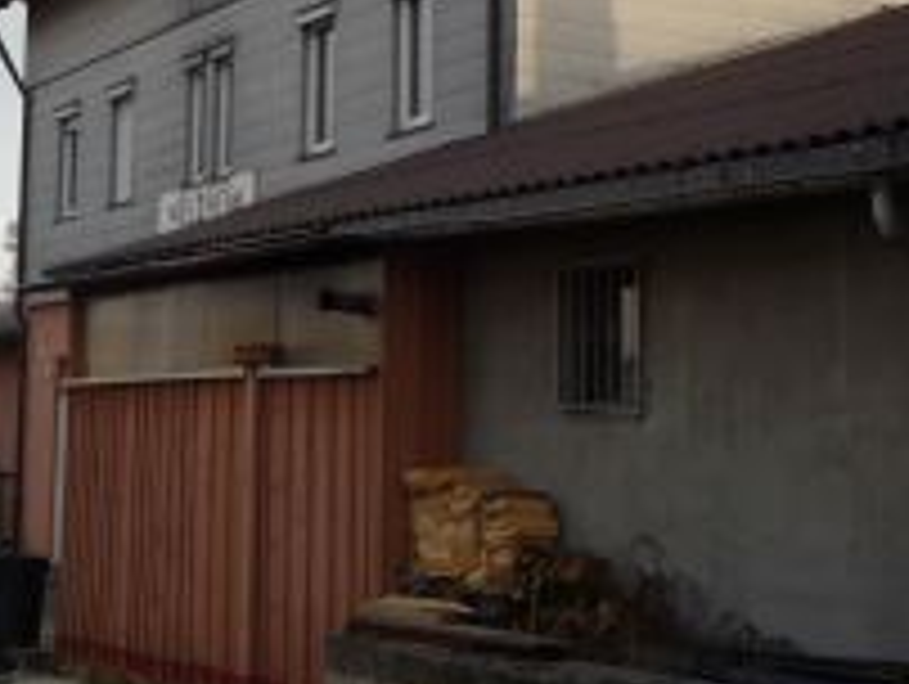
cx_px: 198
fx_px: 1998
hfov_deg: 25.2
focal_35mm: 76
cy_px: 144
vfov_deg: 19.2
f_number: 4
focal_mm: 5.2
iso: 100
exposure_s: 1/250
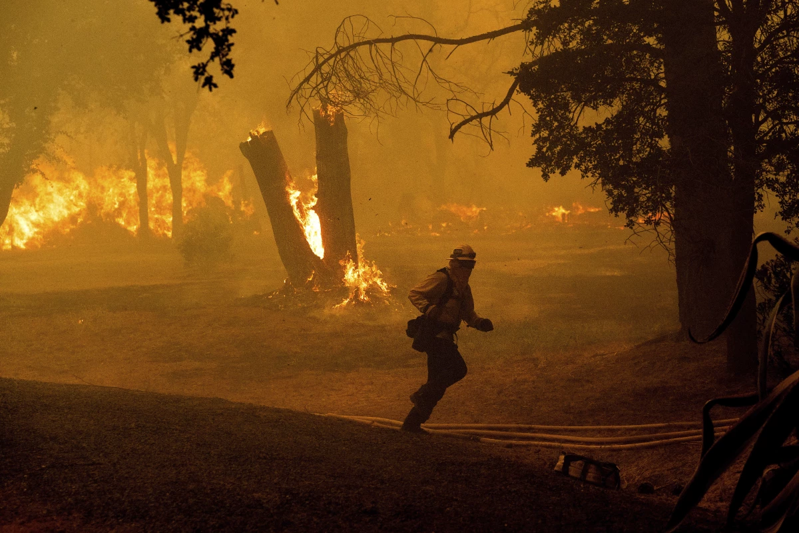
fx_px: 2774
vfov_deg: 11.0
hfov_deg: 16.4
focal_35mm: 125
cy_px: 266
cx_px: 400
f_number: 4.8
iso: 3200
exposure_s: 1/4000
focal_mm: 125
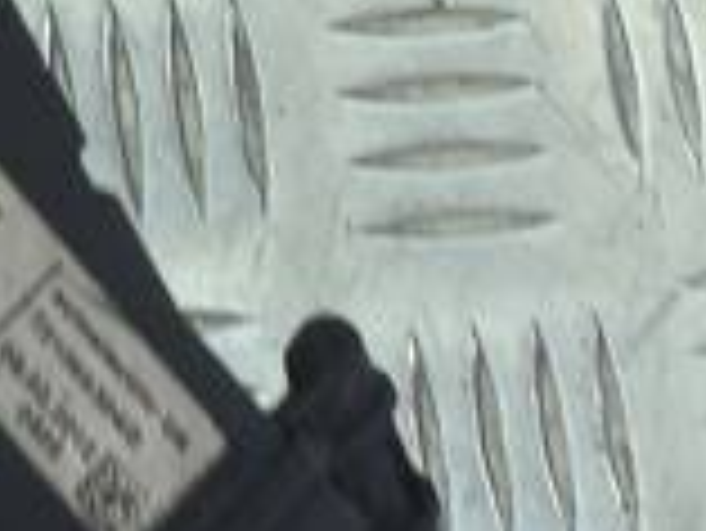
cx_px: -441
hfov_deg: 11.5
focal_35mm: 163
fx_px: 3327
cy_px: -1102
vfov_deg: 7.8
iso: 32
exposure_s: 1/50
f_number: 1.8
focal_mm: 4.6
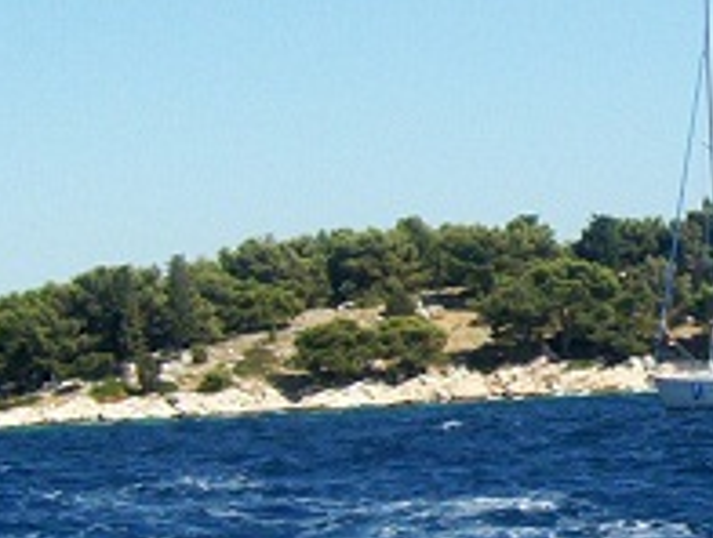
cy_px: 333
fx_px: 2684
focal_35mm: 130
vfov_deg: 11.4
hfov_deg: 14.7
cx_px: 820
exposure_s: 1/1124
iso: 100
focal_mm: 5.26
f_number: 3.84
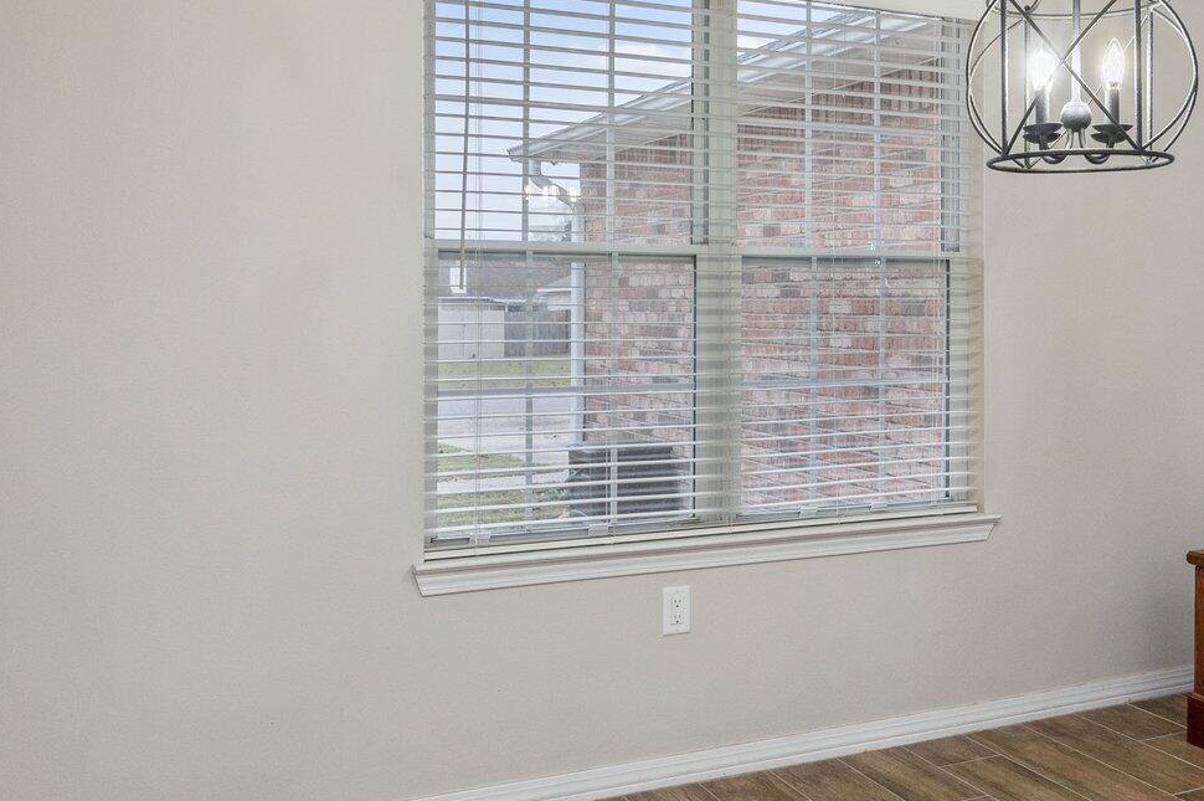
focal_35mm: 38
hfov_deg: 49.8
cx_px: 806
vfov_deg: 35.0
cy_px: 406
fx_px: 1270
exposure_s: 1/30
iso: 500
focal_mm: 18
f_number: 9
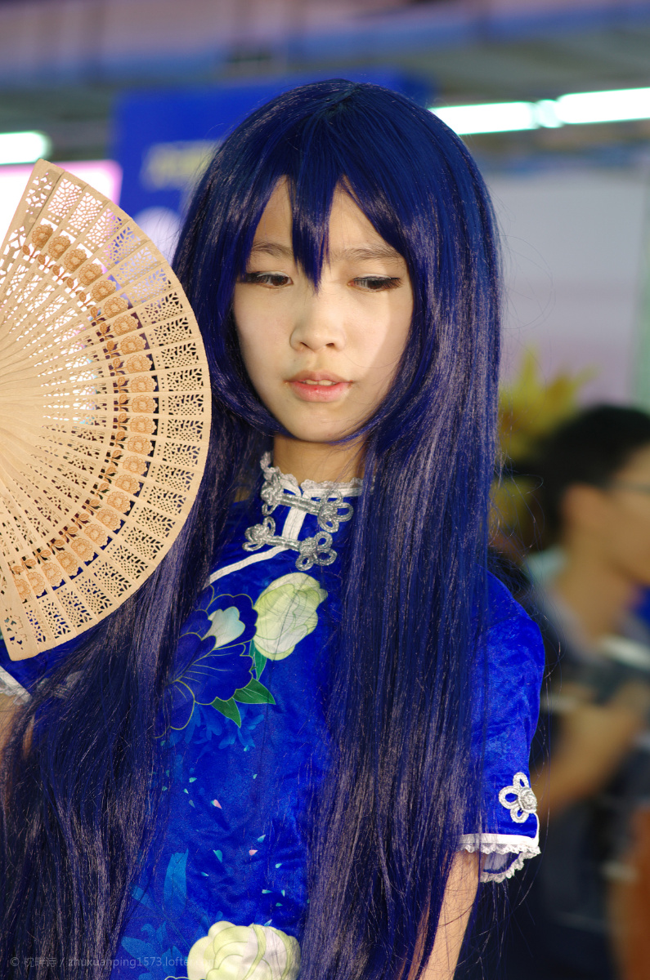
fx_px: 2856
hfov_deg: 13.0
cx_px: 325
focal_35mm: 105
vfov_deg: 19.5
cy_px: 490
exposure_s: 1/15
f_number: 3.2
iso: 80
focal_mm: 70
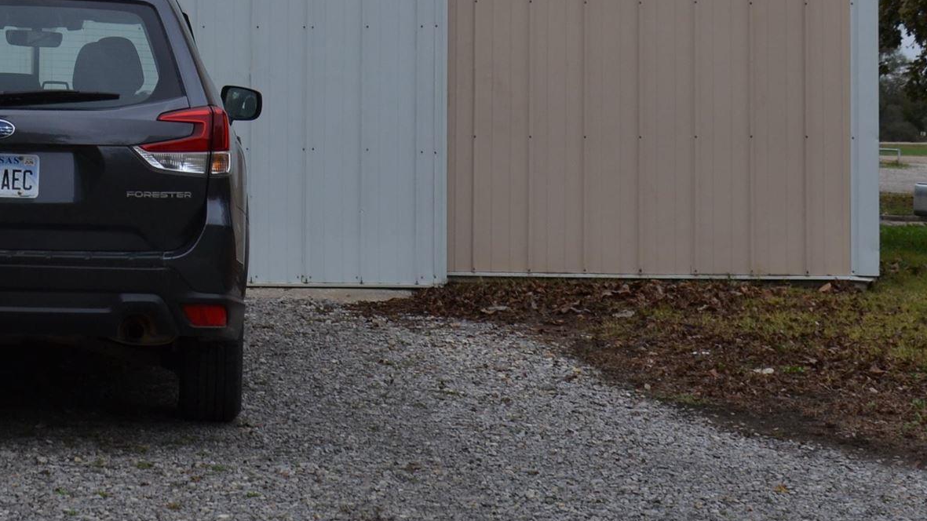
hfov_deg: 19.1
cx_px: 125
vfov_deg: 10.9
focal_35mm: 110
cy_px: -28
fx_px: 2712
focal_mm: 27
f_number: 7.1
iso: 100
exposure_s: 1/200
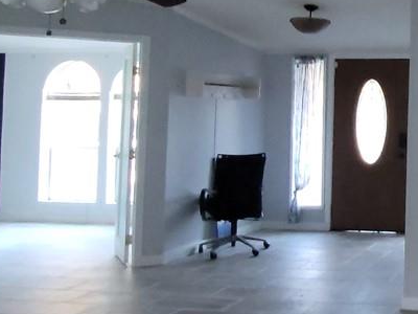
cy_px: 78
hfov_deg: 30.4
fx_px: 628
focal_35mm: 52
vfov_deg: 27.6
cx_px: 520
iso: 320
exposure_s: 1/30
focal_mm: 1.74
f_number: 2.2
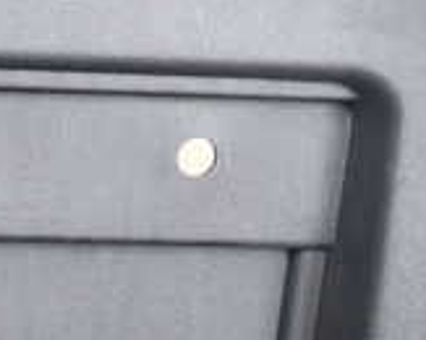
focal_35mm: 108
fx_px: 1360
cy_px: 350
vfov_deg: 14.0
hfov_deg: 17.0
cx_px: -86
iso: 125
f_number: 2.3
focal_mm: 5.4
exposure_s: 1/60
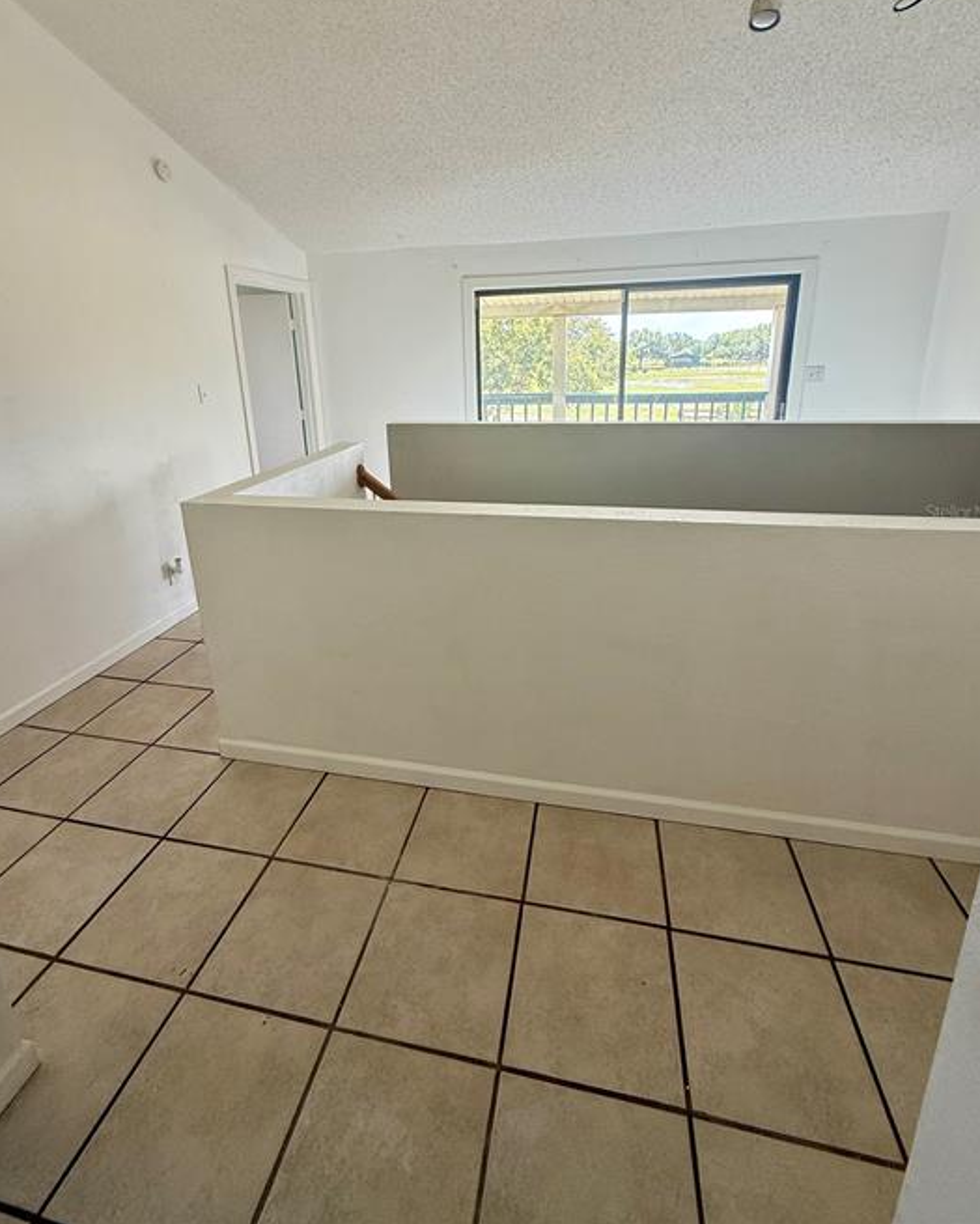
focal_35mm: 16
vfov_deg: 92.3
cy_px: 511
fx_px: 580
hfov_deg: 80.4
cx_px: 472
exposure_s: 1/99
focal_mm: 2.22
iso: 125
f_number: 2.2
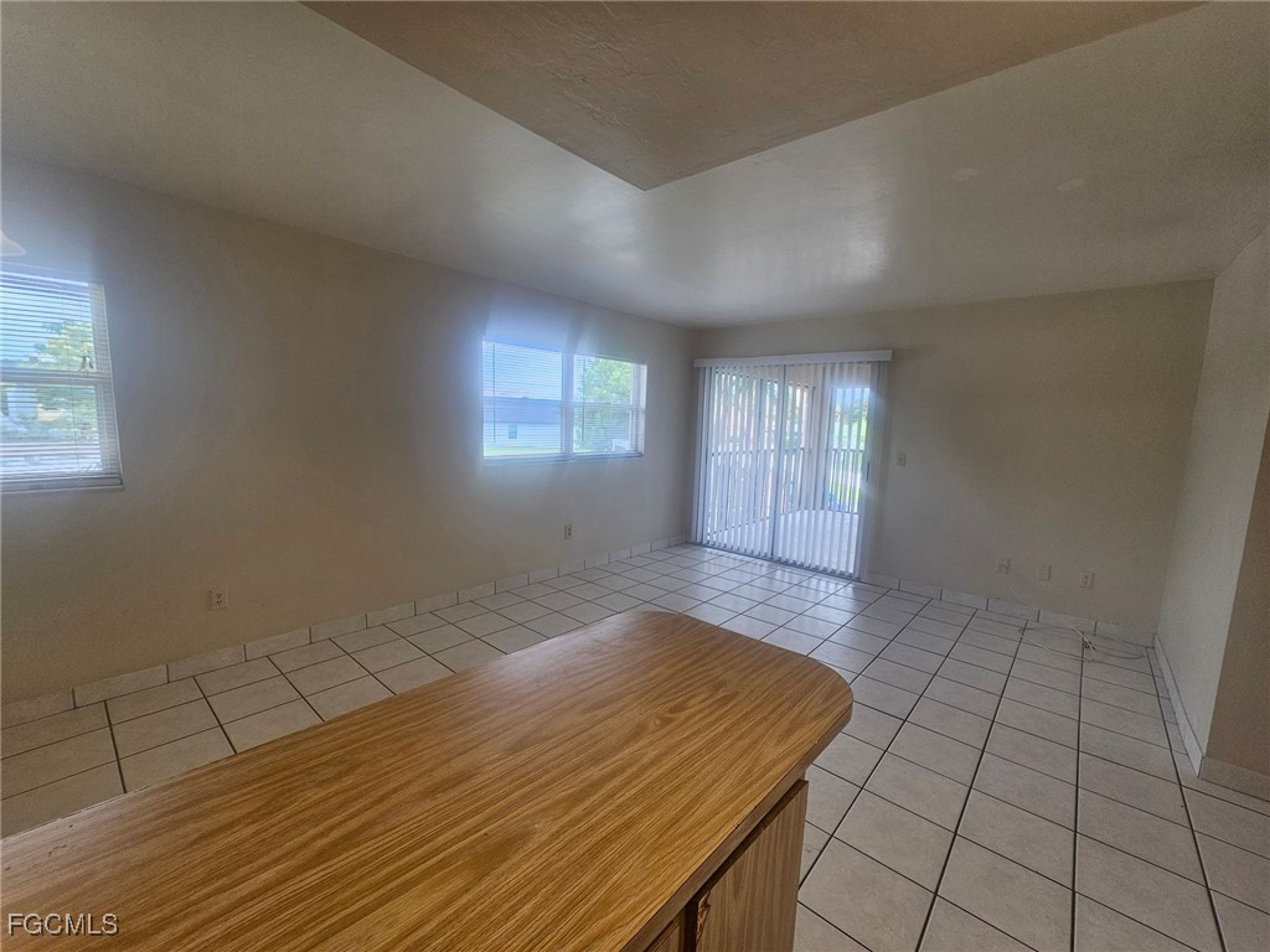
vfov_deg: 89.9
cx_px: 635
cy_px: 476
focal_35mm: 13
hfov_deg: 106.2
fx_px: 477
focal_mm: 2.2
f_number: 2.2
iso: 64
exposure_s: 1/120
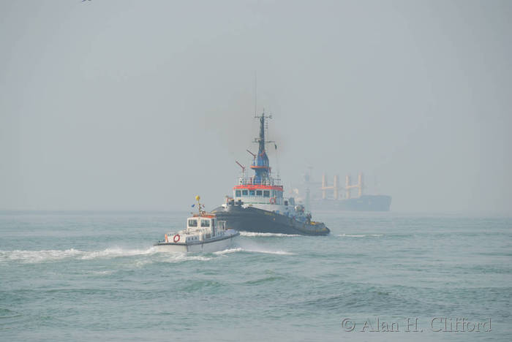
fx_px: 4270
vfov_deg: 4.6
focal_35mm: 300
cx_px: 256
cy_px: 171
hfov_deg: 6.9
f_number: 8
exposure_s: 1/320
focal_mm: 200
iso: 100
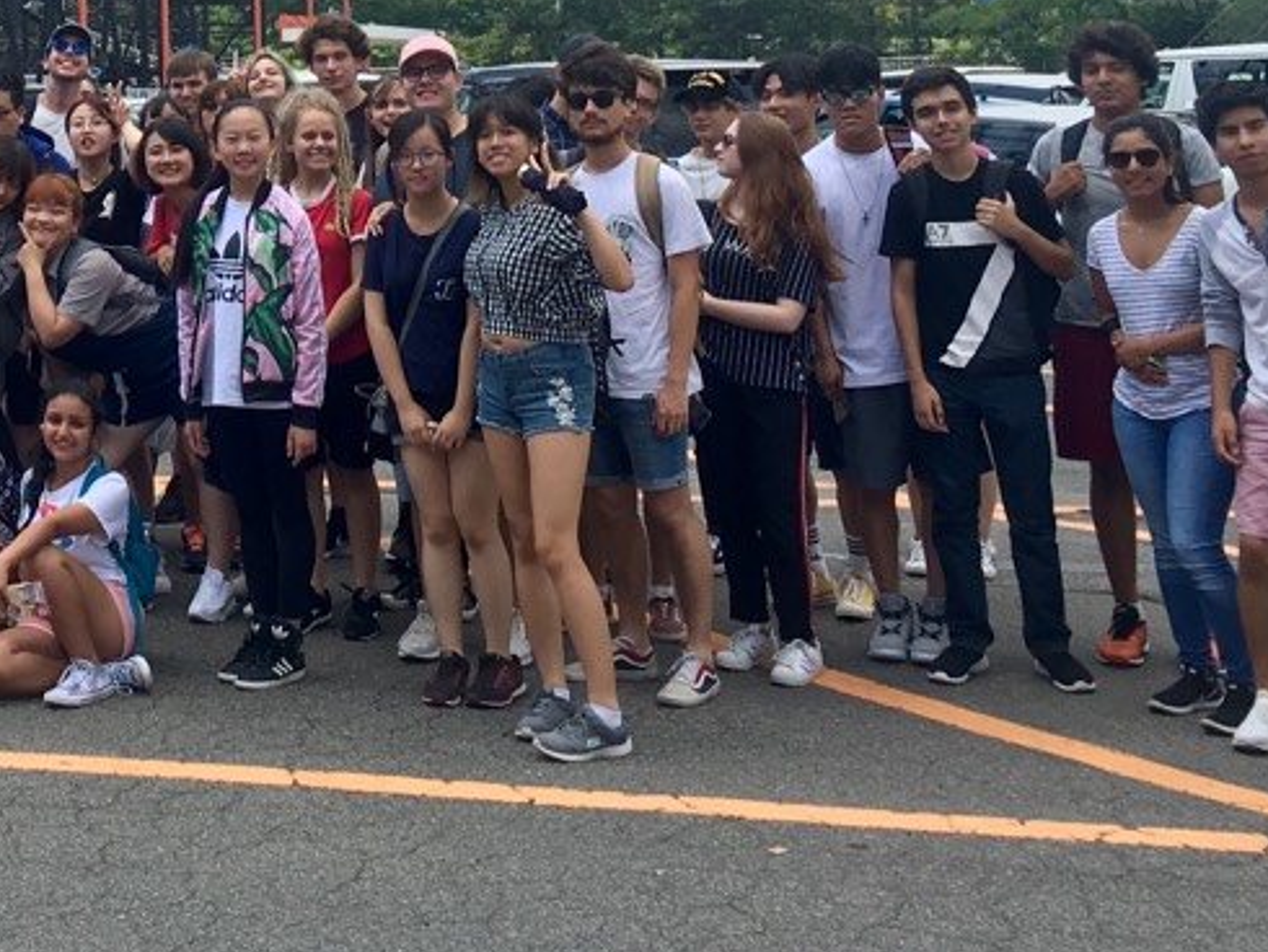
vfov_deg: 19.7
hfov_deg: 25.7
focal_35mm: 71
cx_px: -67
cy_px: -127
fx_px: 2602
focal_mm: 4.15
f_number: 2.2
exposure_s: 1/785
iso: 25
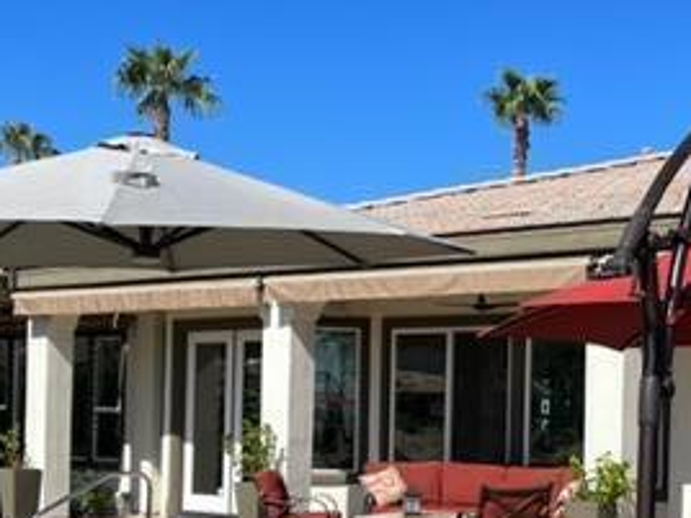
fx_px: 1238
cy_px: 430
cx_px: 572
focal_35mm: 62
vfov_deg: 23.2
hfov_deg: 30.3
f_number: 1.6
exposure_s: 1/3745
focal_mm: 5.1
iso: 50
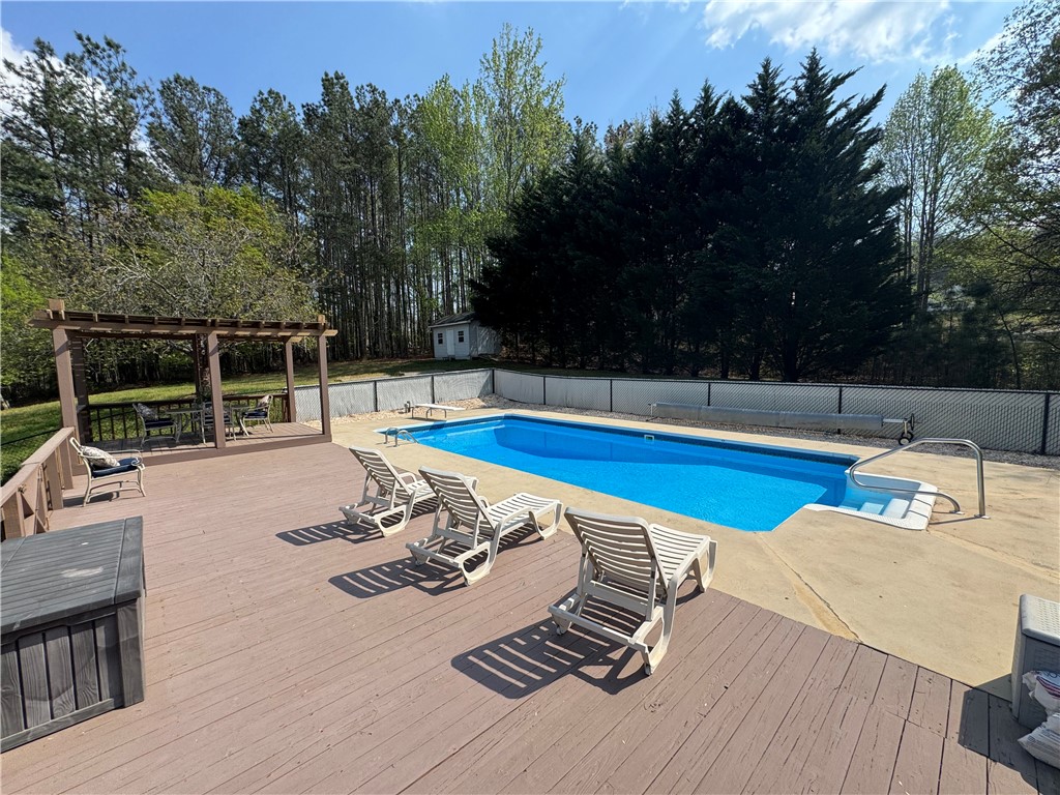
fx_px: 429
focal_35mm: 14
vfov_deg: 85.7
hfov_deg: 102.1
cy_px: 398
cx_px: 530
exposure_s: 1/1976
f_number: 2.2
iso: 50
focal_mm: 2.22
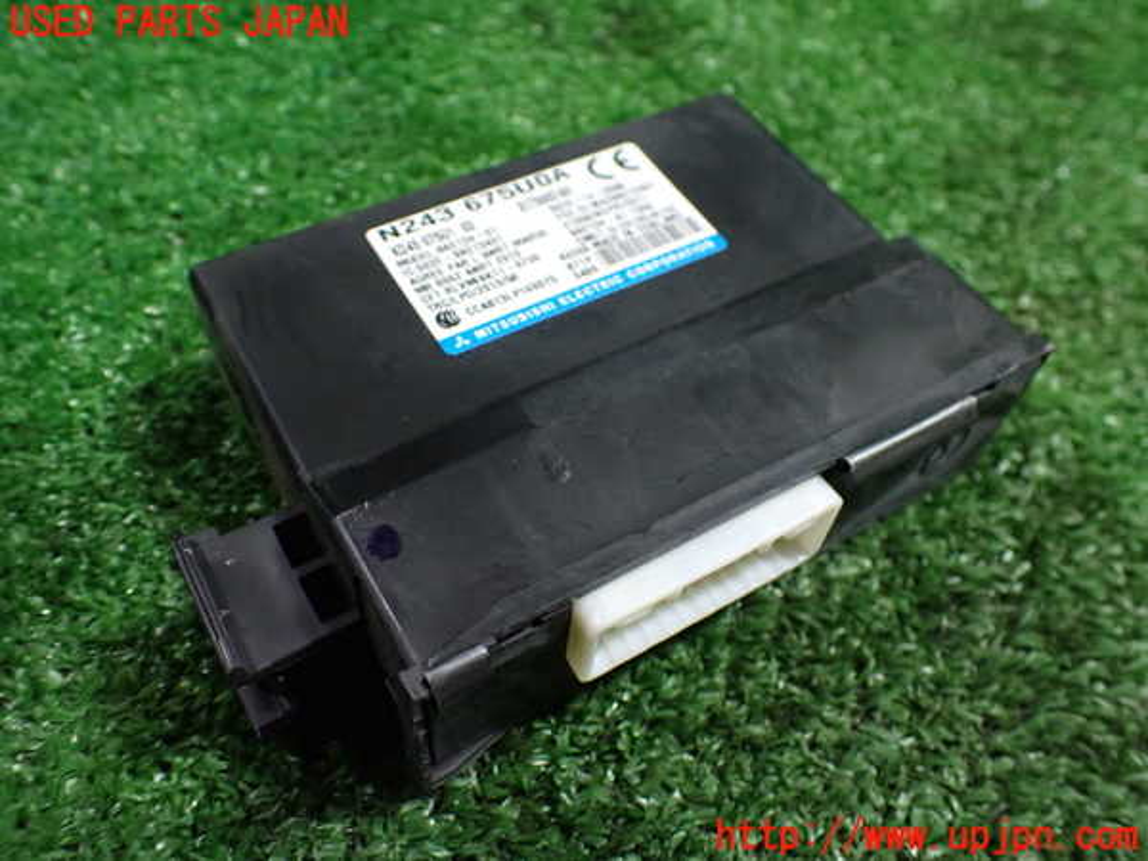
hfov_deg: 60.0
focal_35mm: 30
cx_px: 574
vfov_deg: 46.8
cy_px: 430
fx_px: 995
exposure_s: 1/100
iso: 800
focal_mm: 5.4
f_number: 2.3
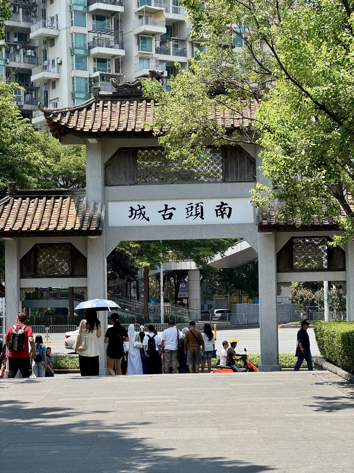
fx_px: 1050
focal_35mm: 77
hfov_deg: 19.1
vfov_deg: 25.3
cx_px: 177
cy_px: 236
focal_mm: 9
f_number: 2.8
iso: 25
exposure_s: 1/298
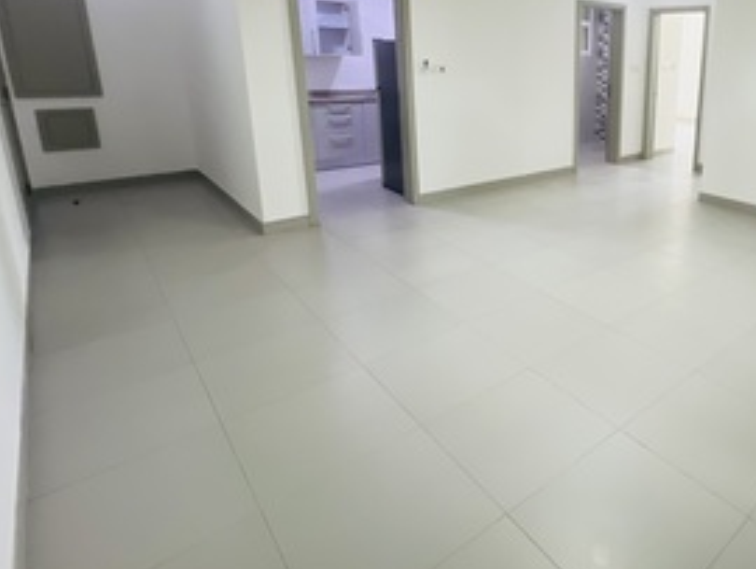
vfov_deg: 59.2
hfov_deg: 70.2
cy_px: 172
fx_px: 481
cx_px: 584
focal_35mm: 22
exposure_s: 1/84
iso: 250
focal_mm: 1.57
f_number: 1.8
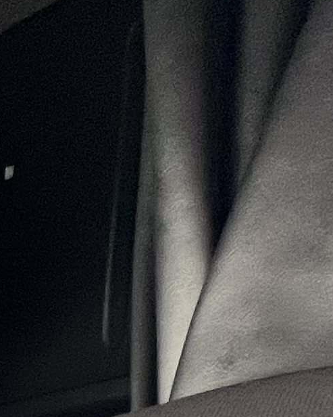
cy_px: 896
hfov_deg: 10.5
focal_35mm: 83
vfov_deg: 16.1
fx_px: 1022
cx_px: -738
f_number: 1.8
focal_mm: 1.57
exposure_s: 1/99
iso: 125
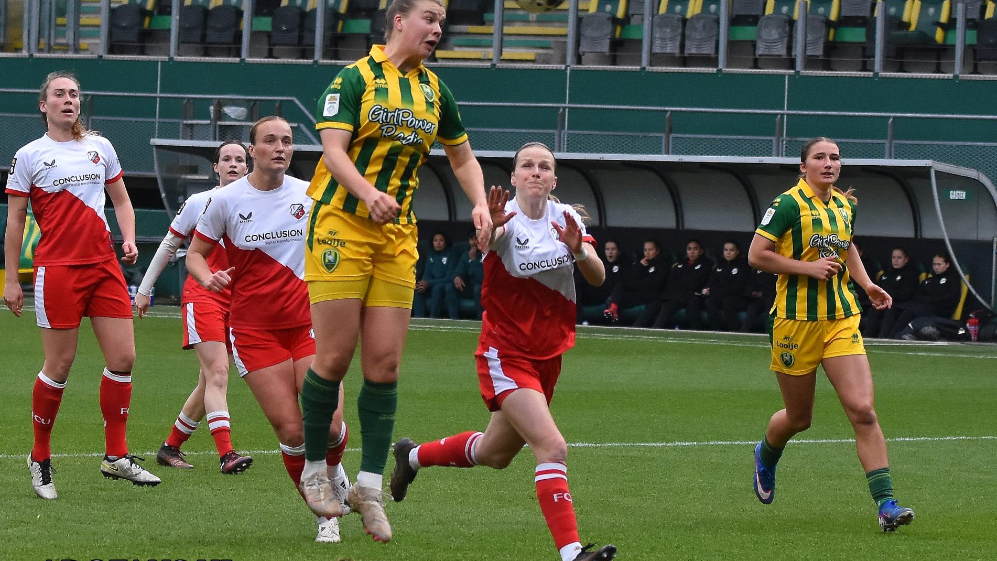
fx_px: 2935
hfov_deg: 19.3
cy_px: 250
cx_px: 502
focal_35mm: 111
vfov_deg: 10.9
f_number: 3.2
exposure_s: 1/1000
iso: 800
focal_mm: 70
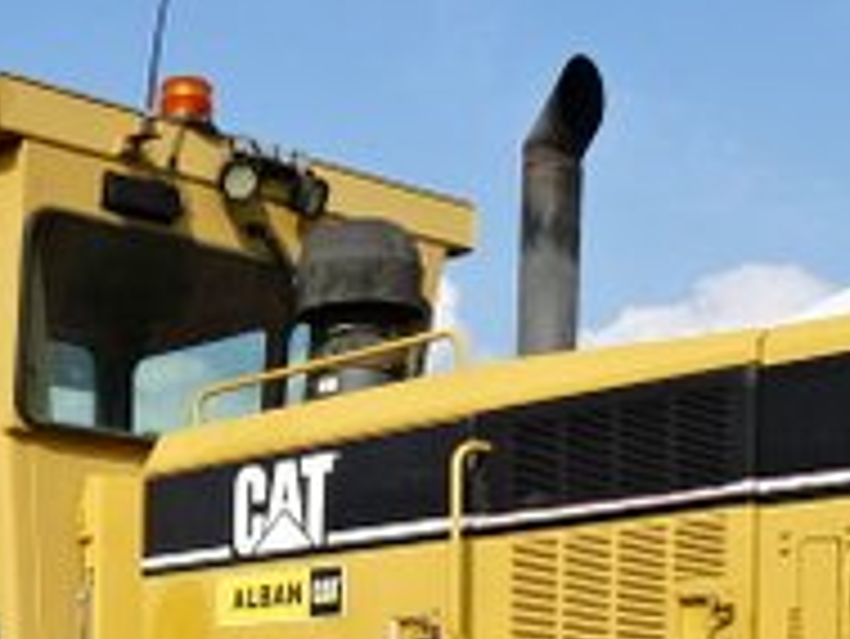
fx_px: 1966
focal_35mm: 80
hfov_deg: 24.0
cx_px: 146
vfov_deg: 17.4
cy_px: 808
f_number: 3.5
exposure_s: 1/800
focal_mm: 4.1
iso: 80
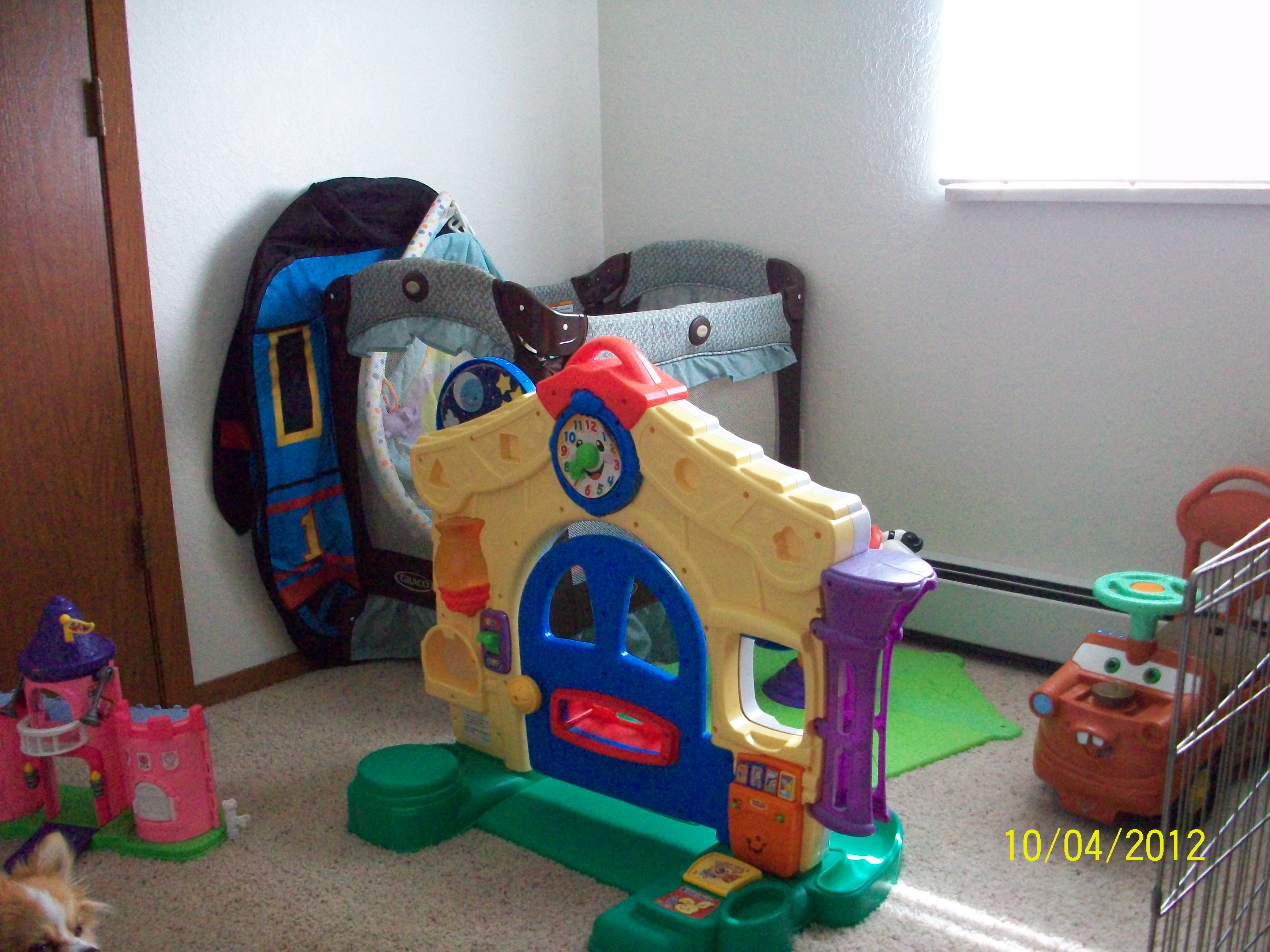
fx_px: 1247
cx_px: 635
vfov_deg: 41.8
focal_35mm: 34
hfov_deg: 54.0
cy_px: 476
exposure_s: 1/125
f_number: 2.8
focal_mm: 5.7
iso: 442
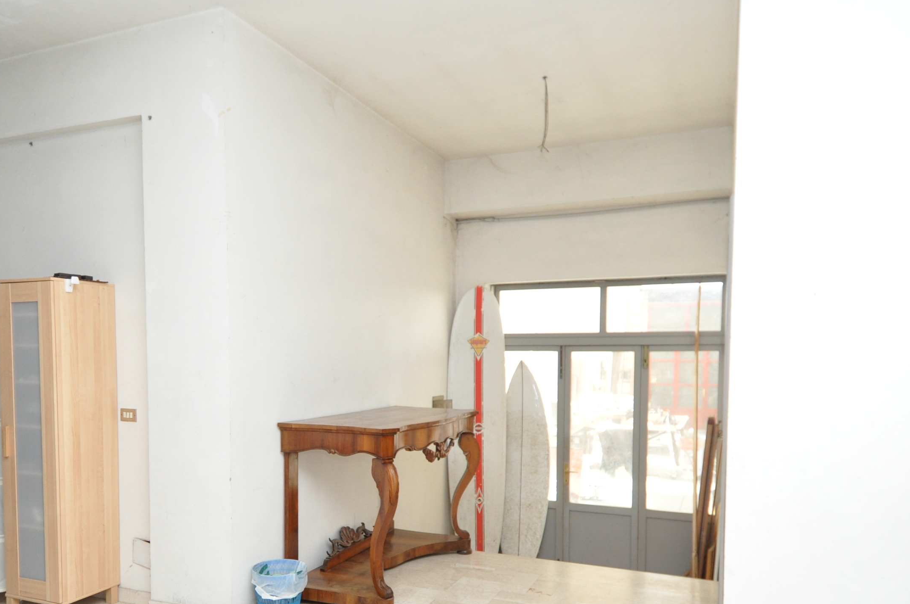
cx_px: 372
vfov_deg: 46.7
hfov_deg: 66.9
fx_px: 682
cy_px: 423
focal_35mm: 27
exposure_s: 1/60
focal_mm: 12
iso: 800
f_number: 4
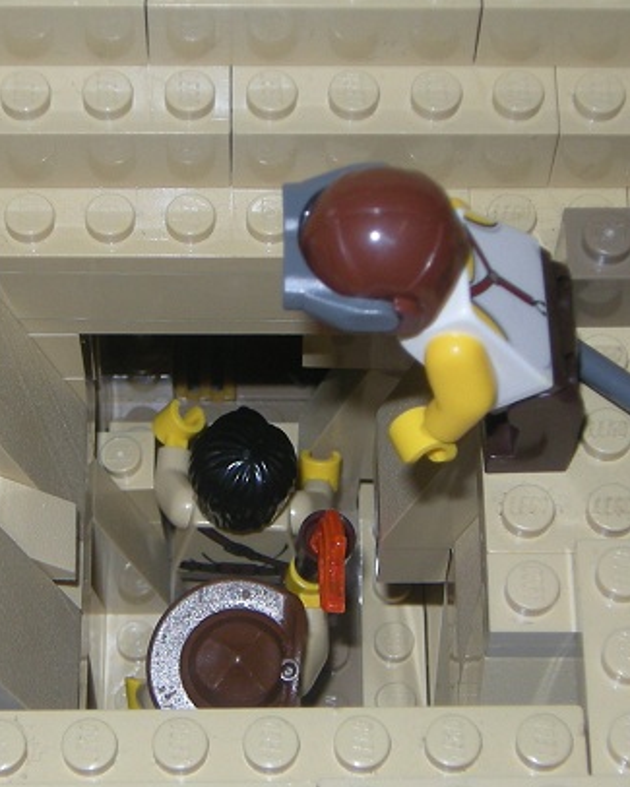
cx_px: 248
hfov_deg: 14.5
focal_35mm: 106
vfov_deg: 18.1
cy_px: 429
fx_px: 2470
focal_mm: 7.5
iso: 64
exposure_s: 1/60
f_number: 3.5
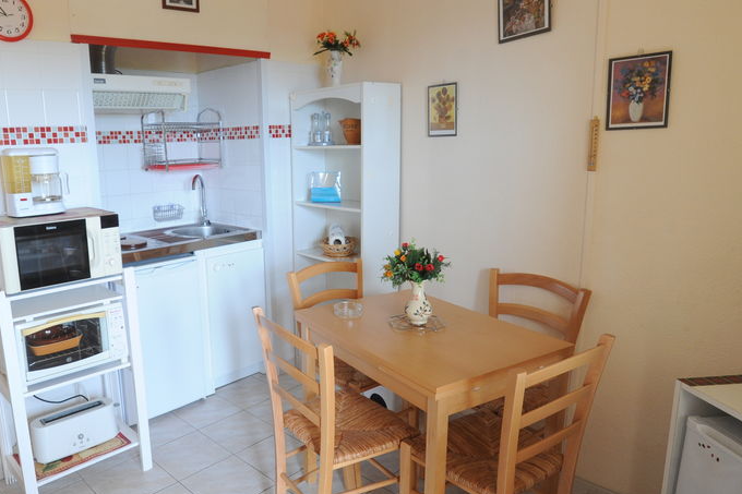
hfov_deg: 70.1
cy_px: 241
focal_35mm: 25
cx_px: 266
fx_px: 515
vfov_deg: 51.3
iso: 1250
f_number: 6.3
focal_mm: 17
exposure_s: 1/50
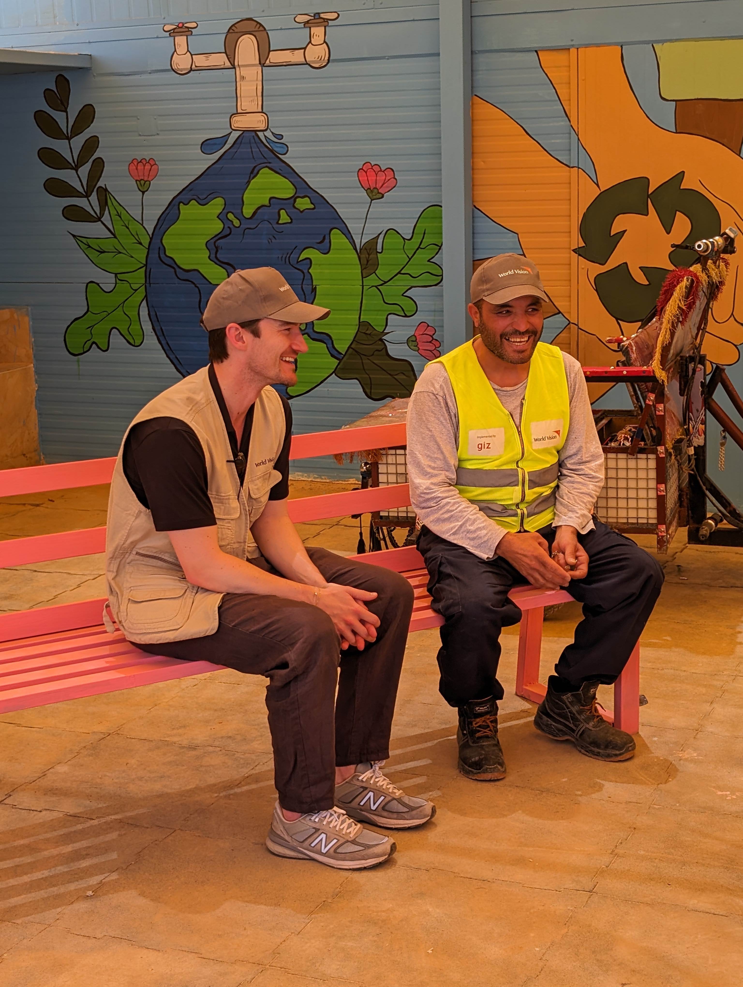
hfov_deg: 29.7
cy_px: 494
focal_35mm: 49
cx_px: 372
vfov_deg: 38.9
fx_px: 1399
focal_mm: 6.9
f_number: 1.68
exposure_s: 1/266
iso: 19
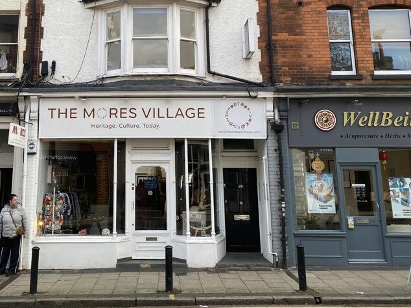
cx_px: 141
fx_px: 498
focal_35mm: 42
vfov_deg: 33.5
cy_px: 71
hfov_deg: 44.2
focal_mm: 4.25
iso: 32
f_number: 1.8
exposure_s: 1/136
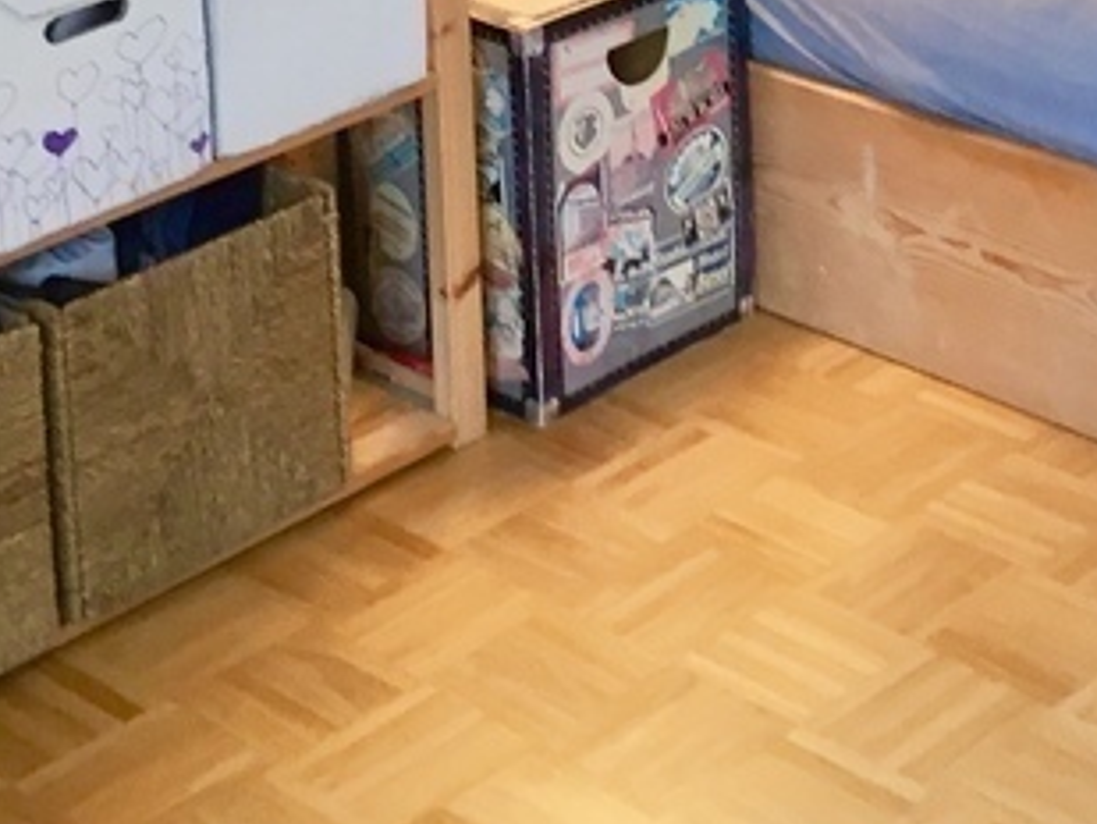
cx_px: 1001
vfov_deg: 14.1
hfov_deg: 20.0
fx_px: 3043
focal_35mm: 96
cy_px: -529
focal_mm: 4.15
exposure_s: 1/33
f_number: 2.2
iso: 80
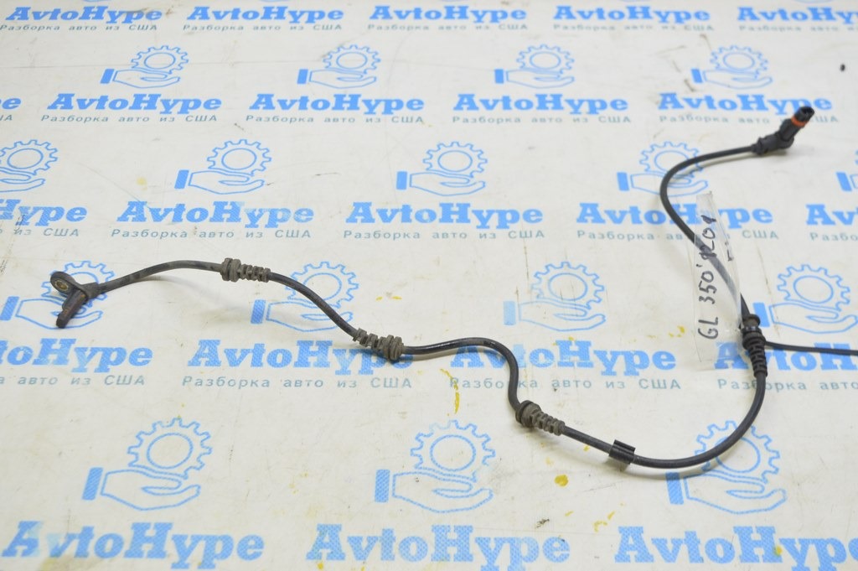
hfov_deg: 42.4
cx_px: 429
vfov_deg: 28.9
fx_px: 1107
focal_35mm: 46
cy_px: 286
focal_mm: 31
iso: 400
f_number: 5.6
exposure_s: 1/20
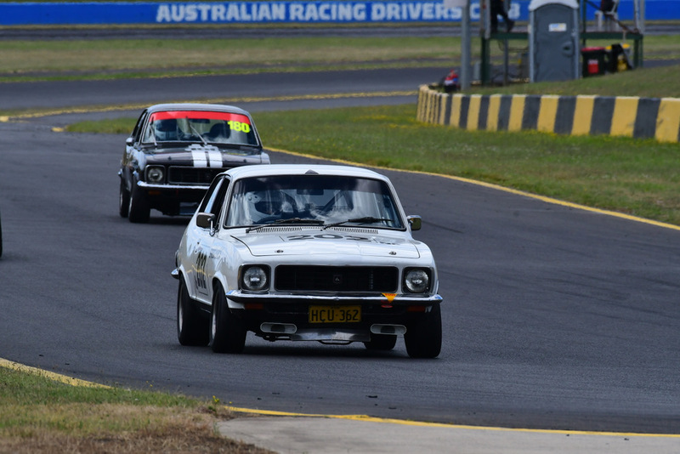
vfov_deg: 1.8
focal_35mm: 750
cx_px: 340
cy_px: 227
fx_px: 14171
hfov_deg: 2.7
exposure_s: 1/640
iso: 640
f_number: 13
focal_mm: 500
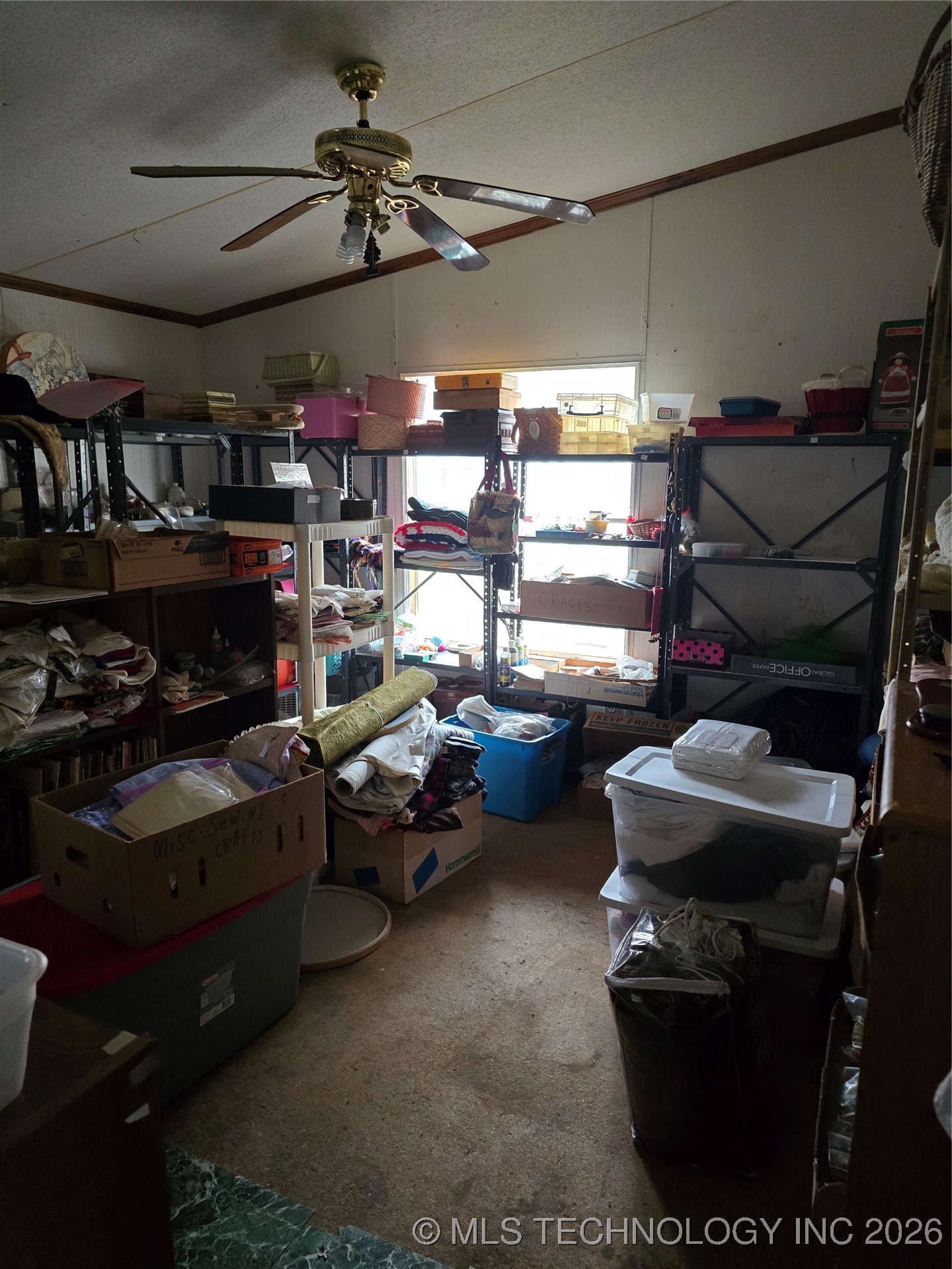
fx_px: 843
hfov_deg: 58.9
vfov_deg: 73.9
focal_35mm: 23
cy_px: 634
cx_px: 476
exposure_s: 1/120
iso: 1000
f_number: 1.7
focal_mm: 6.3
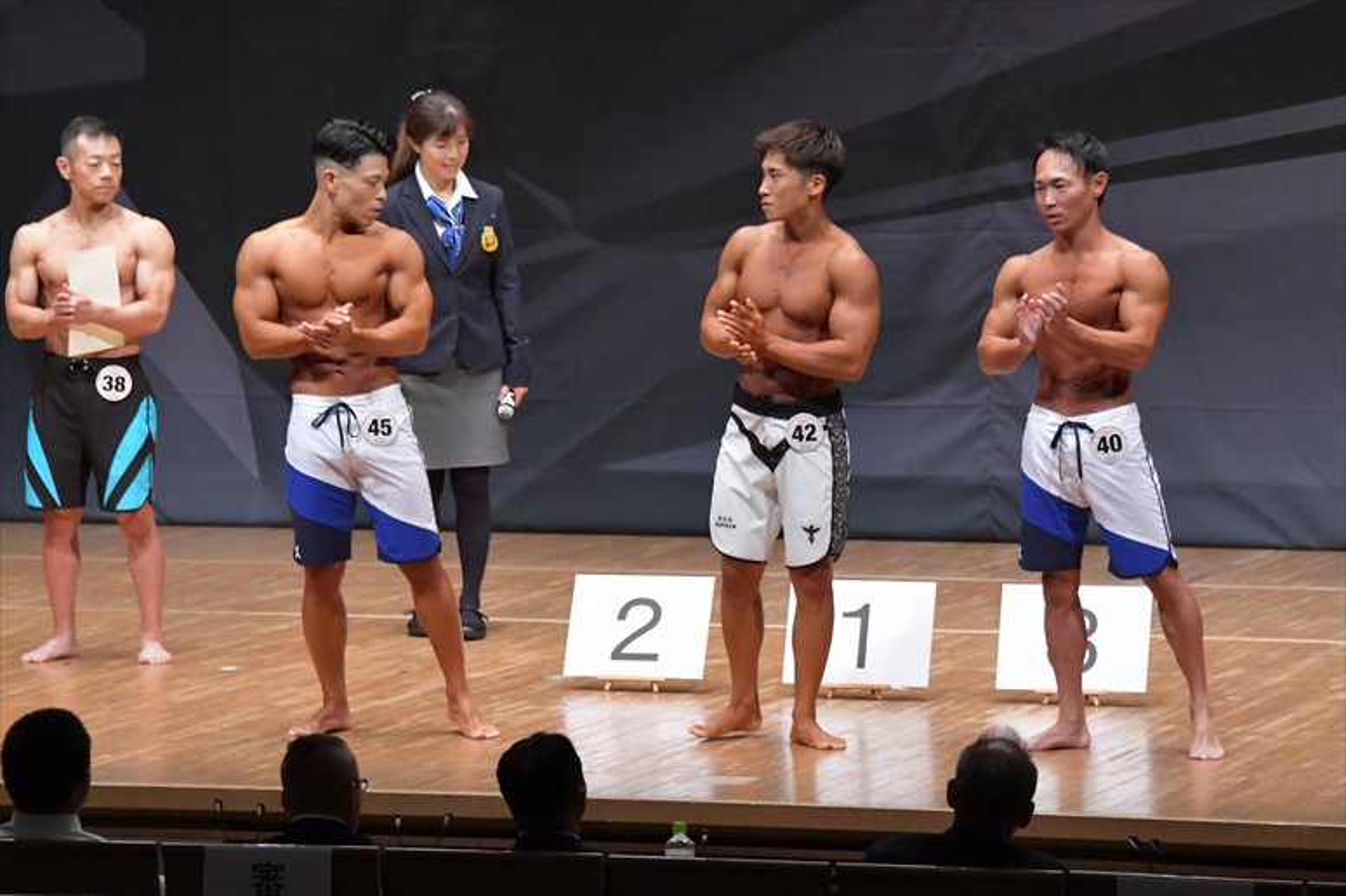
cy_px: 448
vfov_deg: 6.3
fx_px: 8110
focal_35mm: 217
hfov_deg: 9.5
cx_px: 673
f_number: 5.6
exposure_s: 1/400
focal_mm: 145
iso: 8000
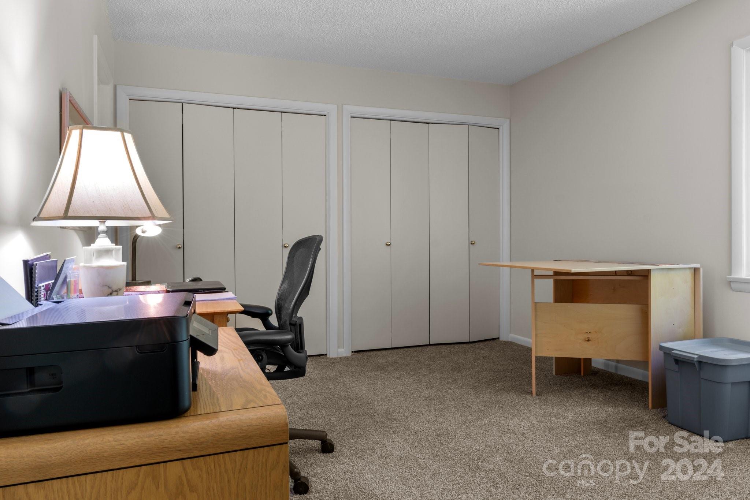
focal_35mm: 24
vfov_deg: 53.1
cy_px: 250
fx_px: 500
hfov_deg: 73.7
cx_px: 375
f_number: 10
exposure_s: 4
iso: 100
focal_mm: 16
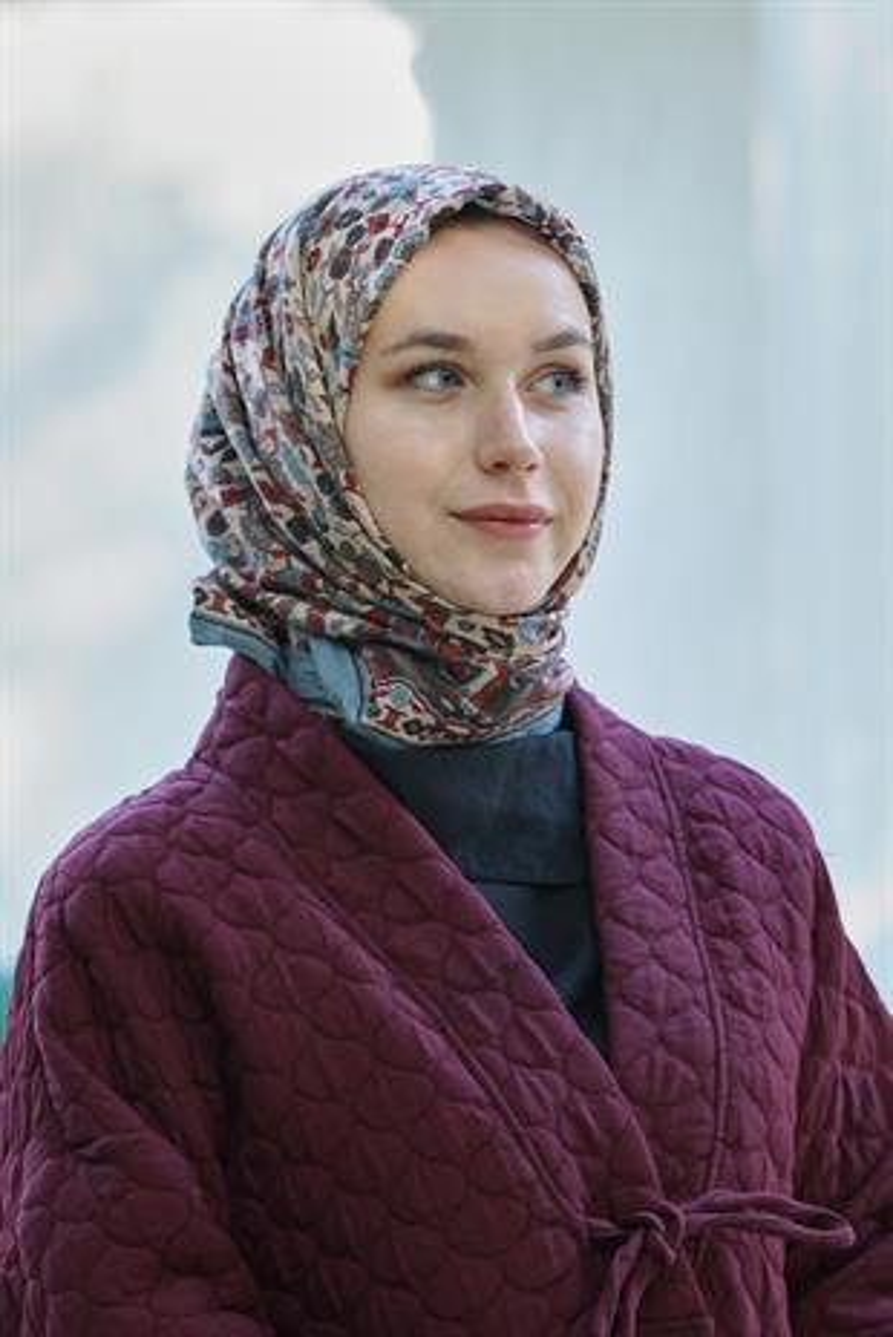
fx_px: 4458
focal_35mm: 120
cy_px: 668
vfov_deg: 17.1
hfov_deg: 11.4
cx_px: 446
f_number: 5
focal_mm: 120
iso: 500
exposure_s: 1/125
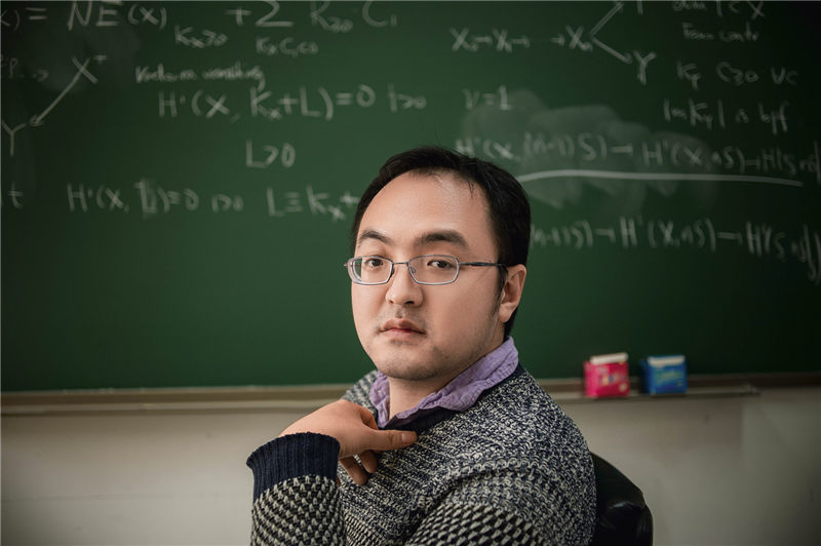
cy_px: 273
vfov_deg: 37.8
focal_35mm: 35
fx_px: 798
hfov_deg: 54.5
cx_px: 410
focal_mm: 35
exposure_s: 1/125
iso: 320
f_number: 2.8
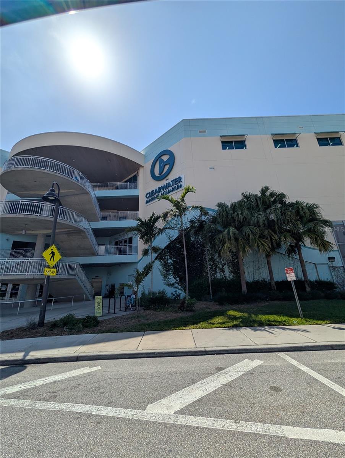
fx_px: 159
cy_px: 229
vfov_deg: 110.5
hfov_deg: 94.6
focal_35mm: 12
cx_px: 172
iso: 54
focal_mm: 2.02
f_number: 1.7
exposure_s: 1/11765
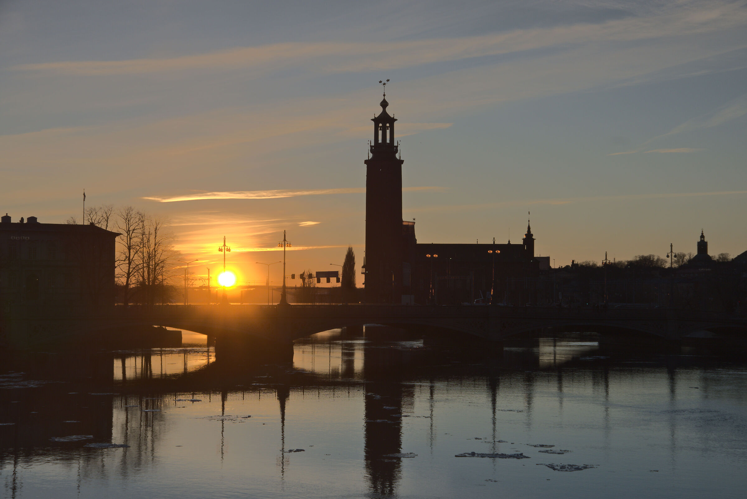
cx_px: 374
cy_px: 250
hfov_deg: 28.1
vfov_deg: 18.9
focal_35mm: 72
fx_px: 1494
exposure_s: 1/200
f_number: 7.1
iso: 200
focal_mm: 48
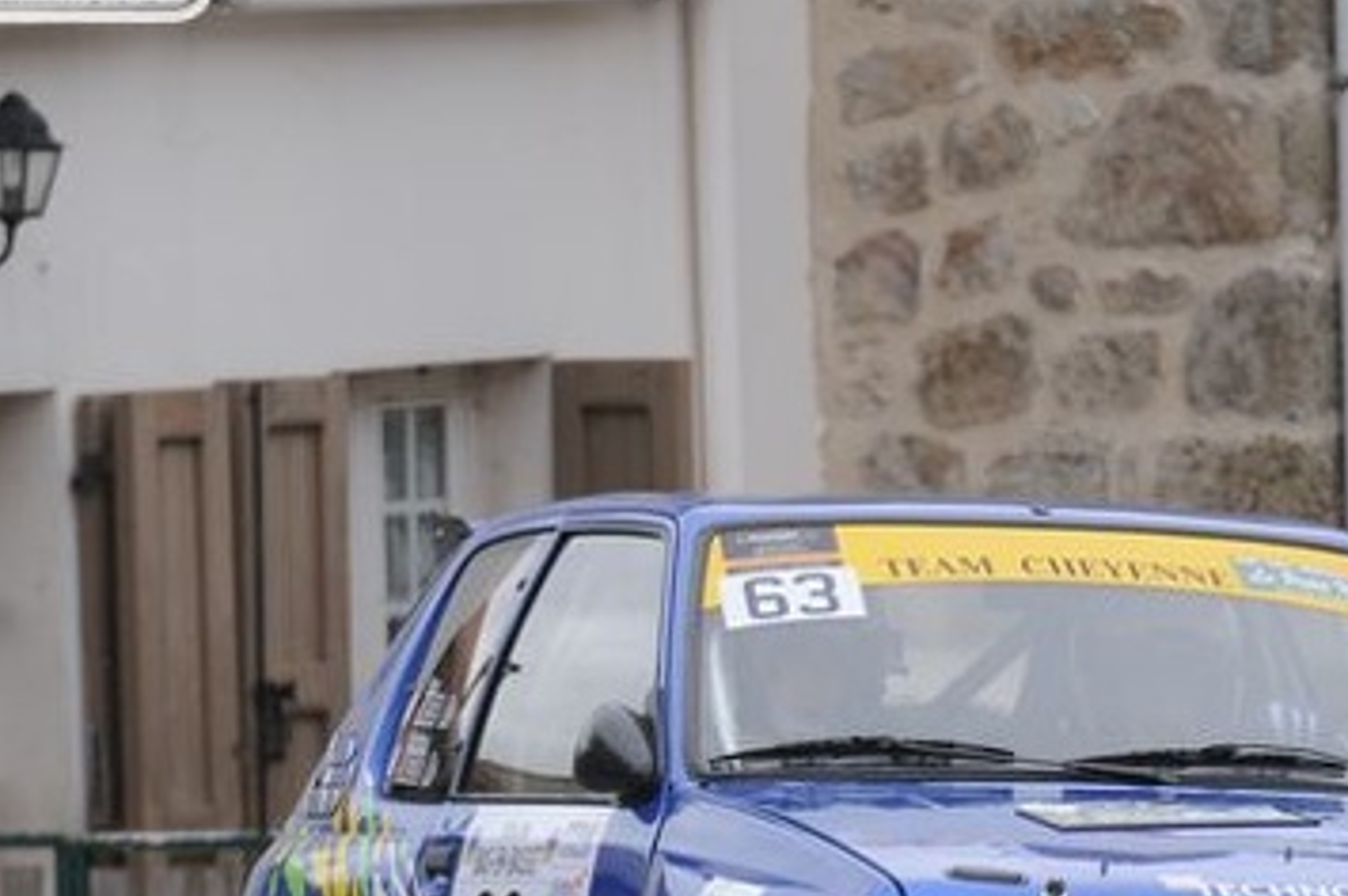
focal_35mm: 702
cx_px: 1075
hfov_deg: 2.9
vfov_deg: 2.0
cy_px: 731
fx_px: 26261
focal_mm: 210
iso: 400
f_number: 16
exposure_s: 1/800
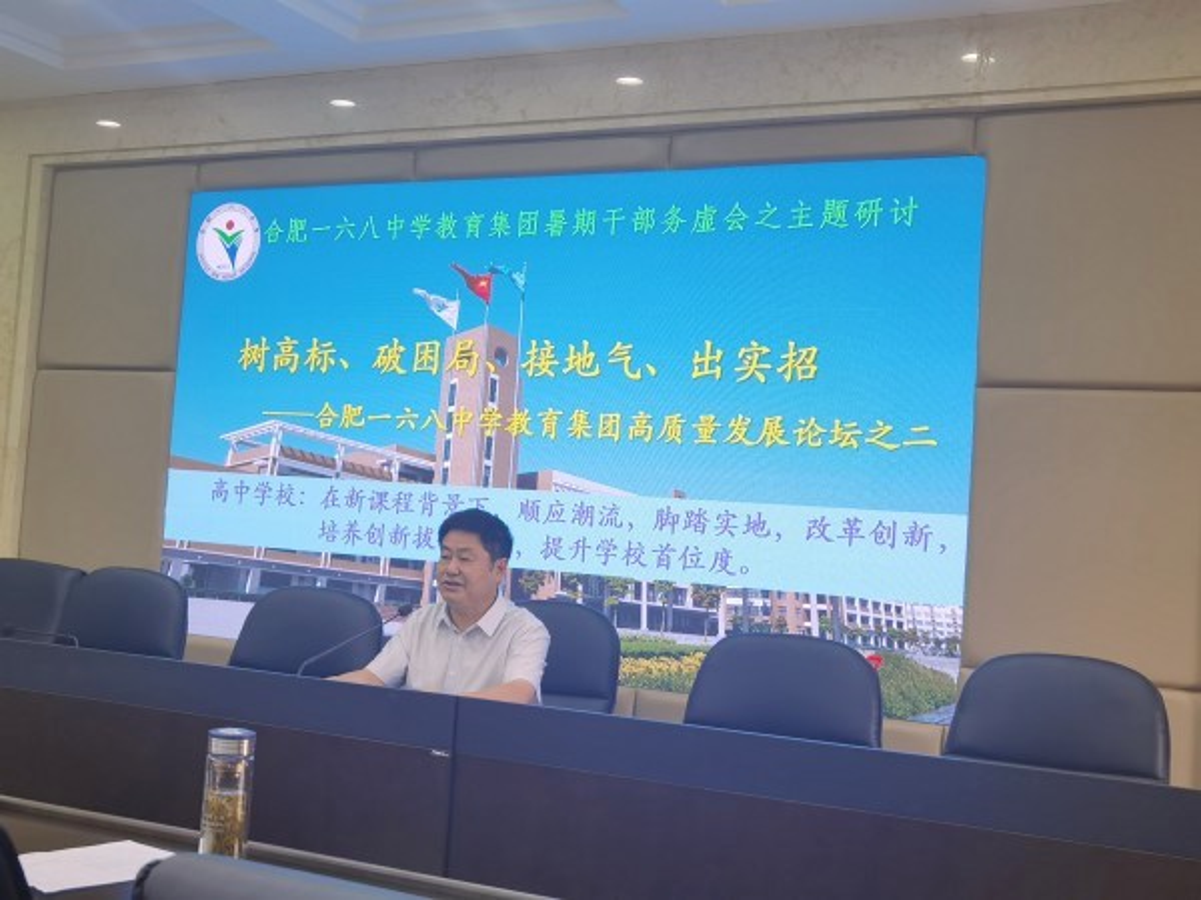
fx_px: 1492
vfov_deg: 33.6
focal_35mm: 43
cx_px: 600
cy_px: 450
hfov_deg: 43.9
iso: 100
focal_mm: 6.71
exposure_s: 1/100
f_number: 1.9
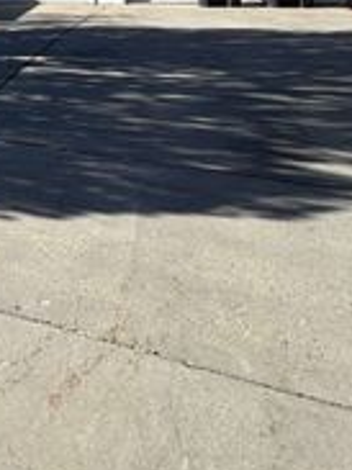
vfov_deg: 33.2
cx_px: -216
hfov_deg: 22.0
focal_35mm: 51
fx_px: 692
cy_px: -35
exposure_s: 1/1217
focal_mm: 2.22
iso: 40
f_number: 2.2
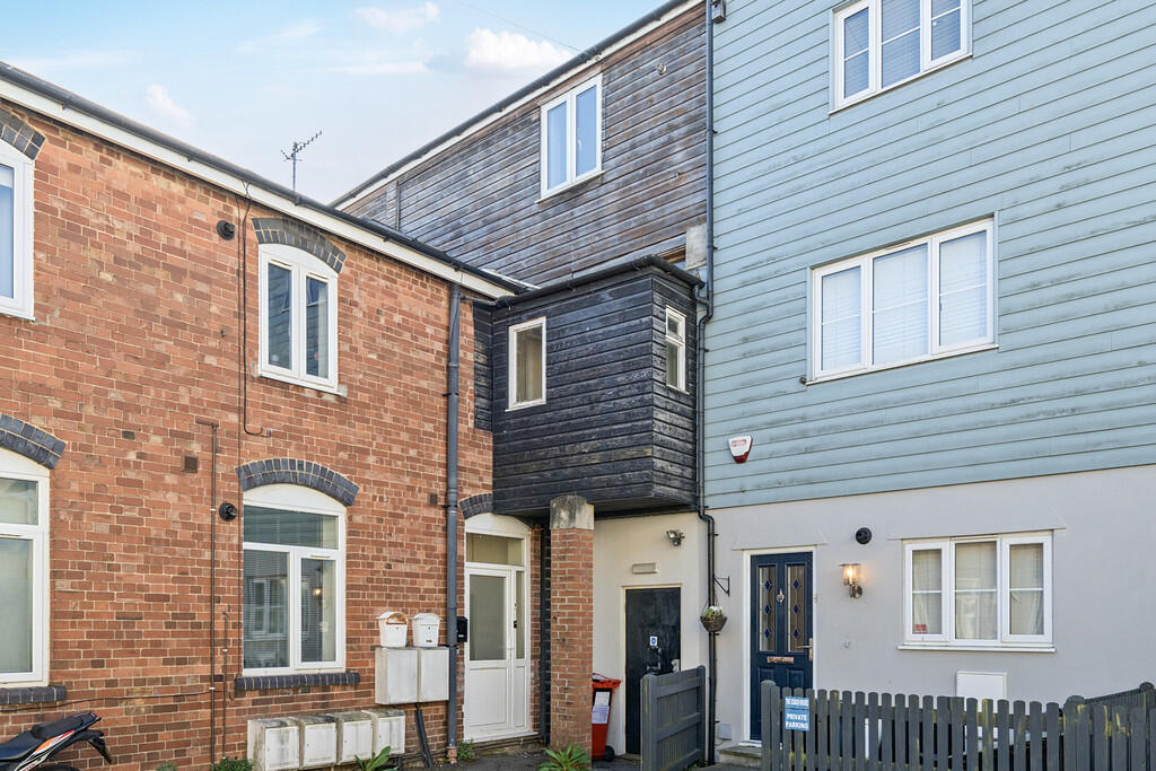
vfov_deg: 51.3
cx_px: 578
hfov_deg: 71.5
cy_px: 386
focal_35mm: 25
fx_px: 803
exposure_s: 1/200
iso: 400
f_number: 8
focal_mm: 17
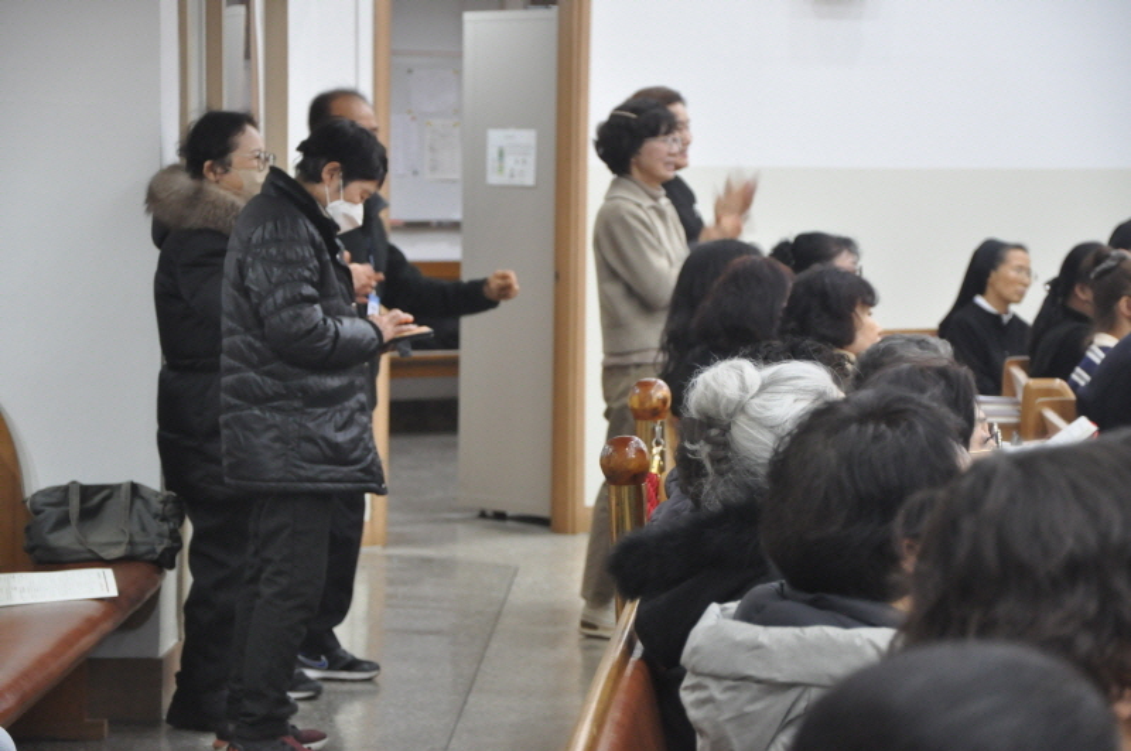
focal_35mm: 128
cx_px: 566
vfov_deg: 10.7
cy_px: 376
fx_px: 4000
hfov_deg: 16.1
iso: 1600
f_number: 5.6
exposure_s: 1/25
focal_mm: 85
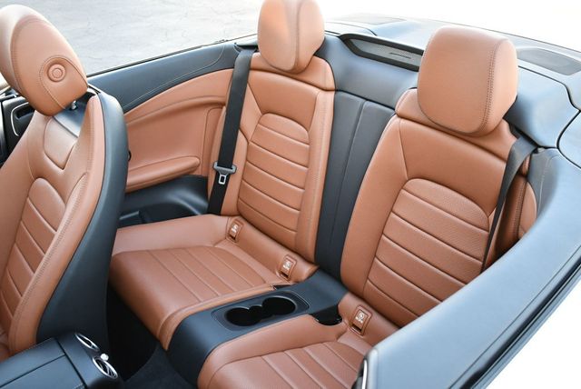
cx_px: 290
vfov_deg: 36.9
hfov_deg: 53.1
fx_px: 582
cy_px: 194
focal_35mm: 36
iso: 720
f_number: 3.5
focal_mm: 18
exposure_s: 1/250
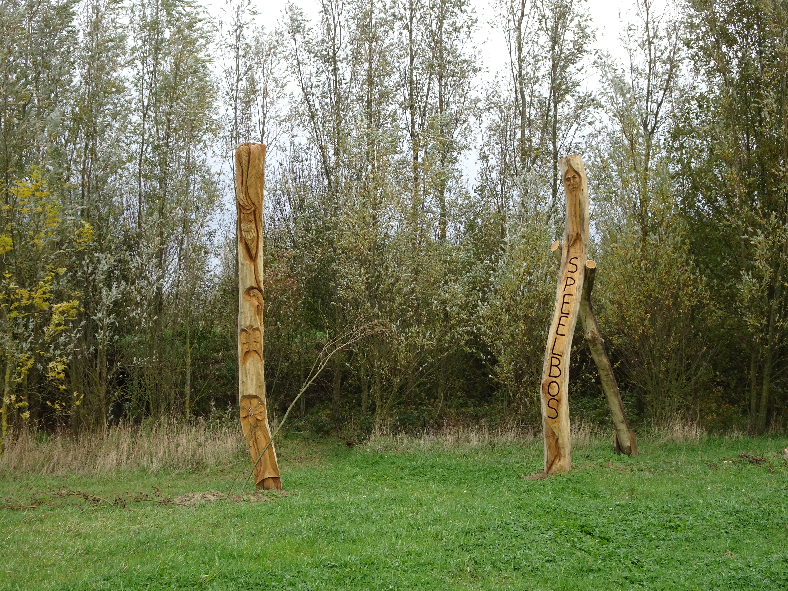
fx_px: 1138
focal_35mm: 50
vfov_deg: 29.1
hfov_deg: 38.2
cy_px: 296
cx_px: 394
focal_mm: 8.51
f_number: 4.5
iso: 80
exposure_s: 1/80
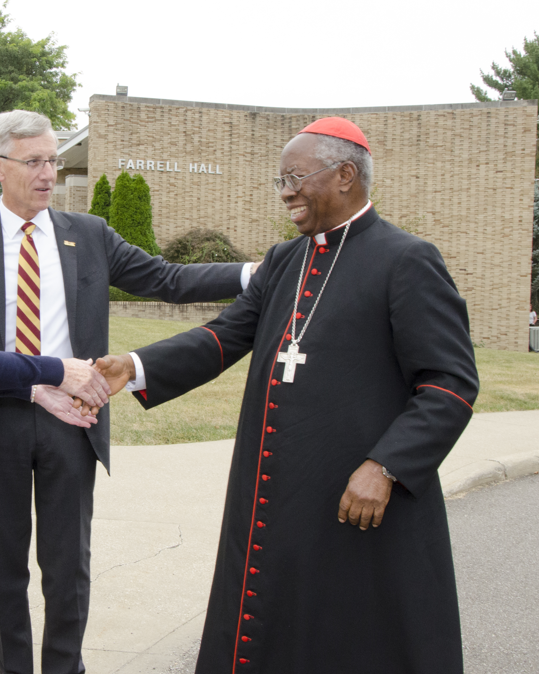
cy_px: 337
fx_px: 1017
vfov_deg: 36.7
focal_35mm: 51
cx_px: 79
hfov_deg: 28.8
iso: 2000
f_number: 13
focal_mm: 24
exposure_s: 1/200
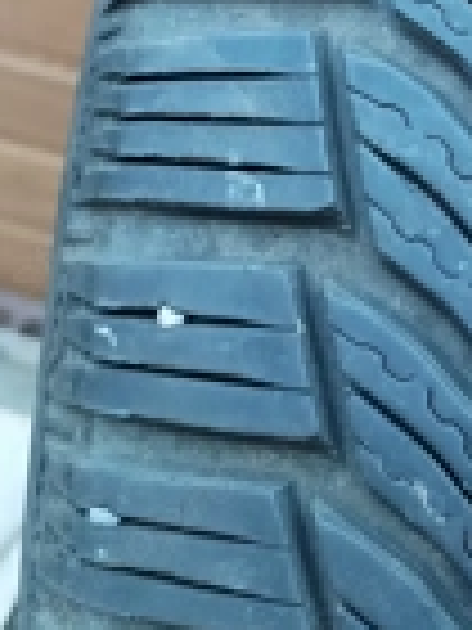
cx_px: 634
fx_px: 1509
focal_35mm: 83
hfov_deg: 16.7
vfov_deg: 22.1
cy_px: -86
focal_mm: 4.75
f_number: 1.8
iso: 469
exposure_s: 1/50
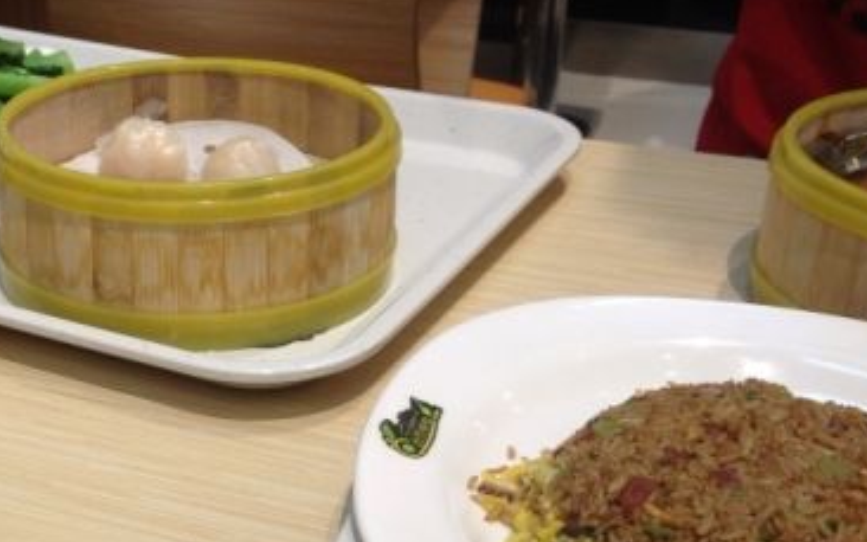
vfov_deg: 18.3
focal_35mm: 71
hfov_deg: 28.0
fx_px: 1678
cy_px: 340
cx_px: 97
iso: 50
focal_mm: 4.28
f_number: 2.4
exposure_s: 1/24
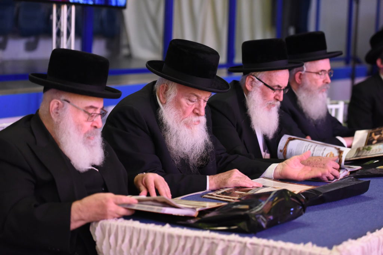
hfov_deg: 21.5
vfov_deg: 14.4
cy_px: 128
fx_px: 1011
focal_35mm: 95
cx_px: 192
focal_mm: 95
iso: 4000
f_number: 2.8
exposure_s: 1/50
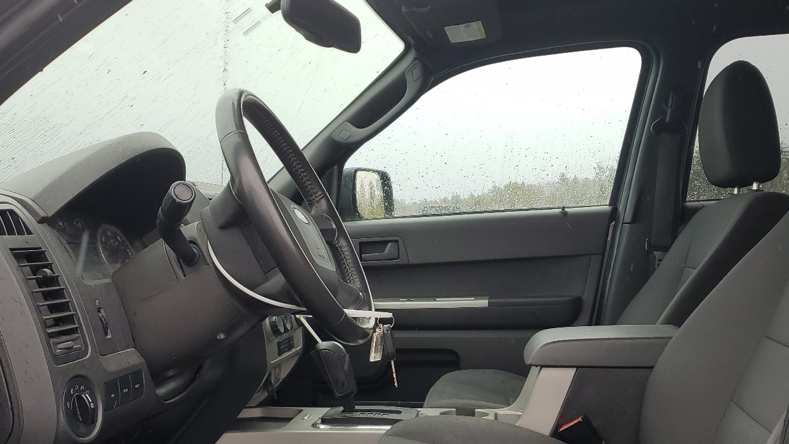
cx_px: 401
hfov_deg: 52.8
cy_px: 317
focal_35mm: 38
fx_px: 795
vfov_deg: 30.8
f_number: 1.5
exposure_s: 1/476
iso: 50
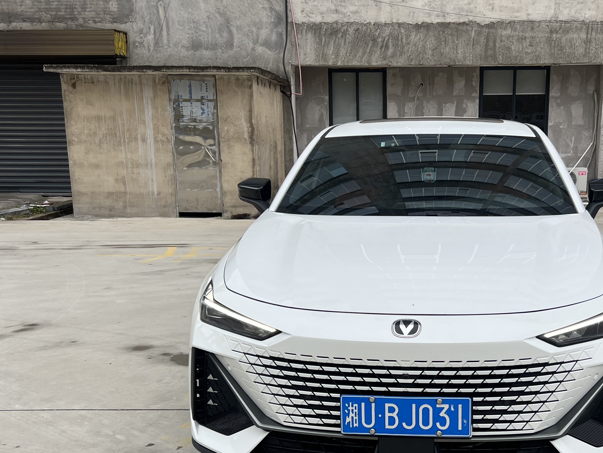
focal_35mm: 46
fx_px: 801
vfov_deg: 31.2
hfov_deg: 40.9
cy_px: 311
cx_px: 388
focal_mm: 5.7
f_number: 1.5
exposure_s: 1/723
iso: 50
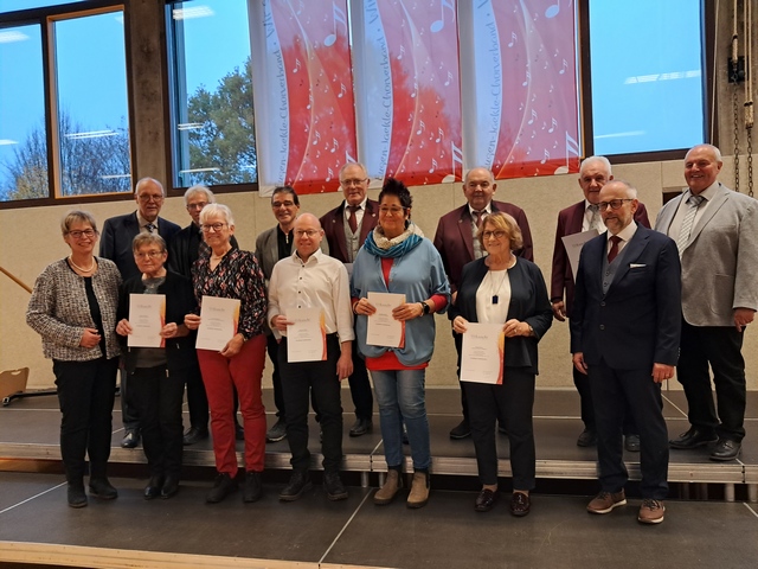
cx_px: 379
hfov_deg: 65.3
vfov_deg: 51.4
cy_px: 284
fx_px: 591
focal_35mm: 27
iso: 400
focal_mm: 4
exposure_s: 1/50
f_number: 1.8
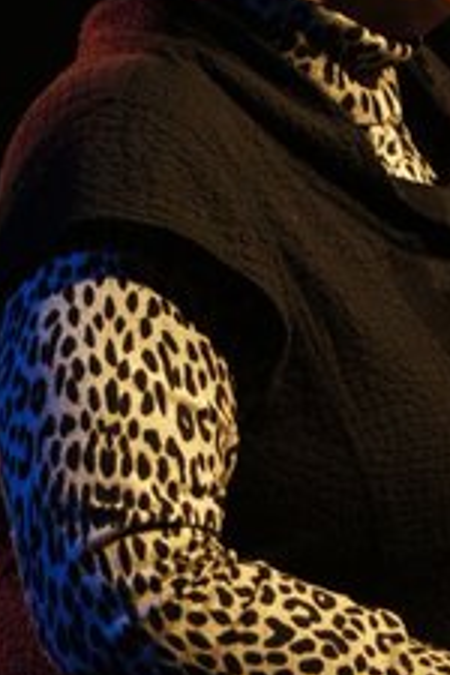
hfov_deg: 5.0
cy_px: 248
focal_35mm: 274
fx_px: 5141
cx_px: 452
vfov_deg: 7.5
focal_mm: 75
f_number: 4.5
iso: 1600
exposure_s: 1/100
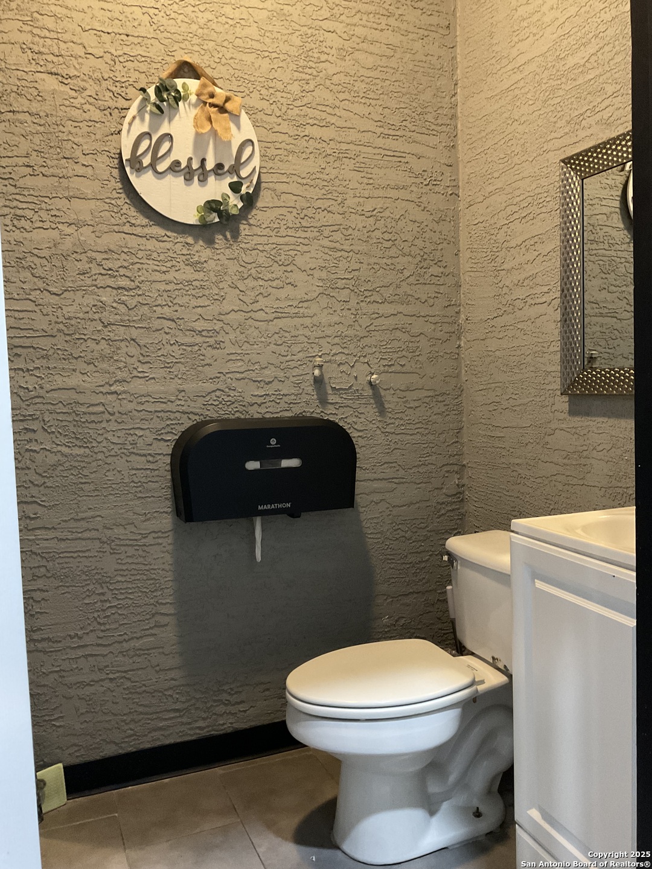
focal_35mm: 29
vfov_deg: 61.7
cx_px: 326
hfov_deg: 48.2
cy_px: 434
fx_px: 728
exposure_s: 1/30
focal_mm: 3
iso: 400
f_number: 1.8
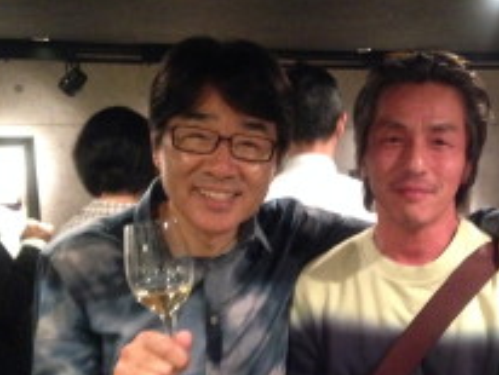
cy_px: 270
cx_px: 363
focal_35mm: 56
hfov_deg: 33.7
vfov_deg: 25.9
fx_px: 808
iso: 640
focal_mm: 4.12
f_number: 2.4
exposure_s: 1/15
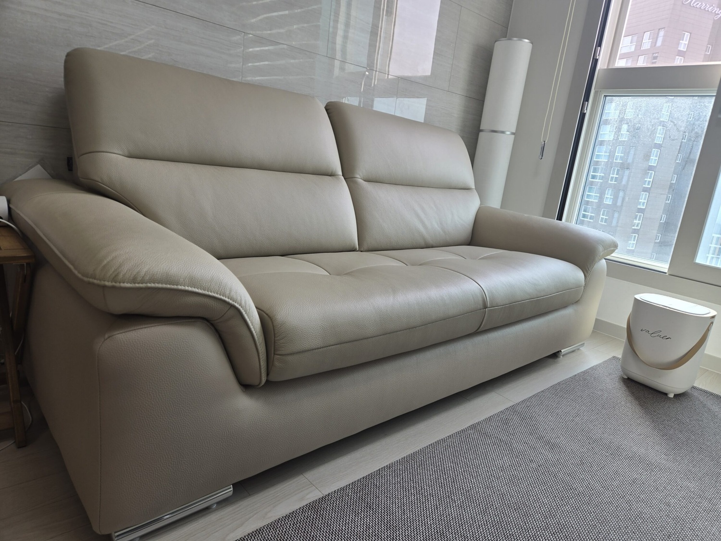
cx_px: 360
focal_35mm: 23
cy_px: 270
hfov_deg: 73.9
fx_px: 479
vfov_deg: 58.9
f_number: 1.8
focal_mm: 5.4
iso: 25
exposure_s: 1/121
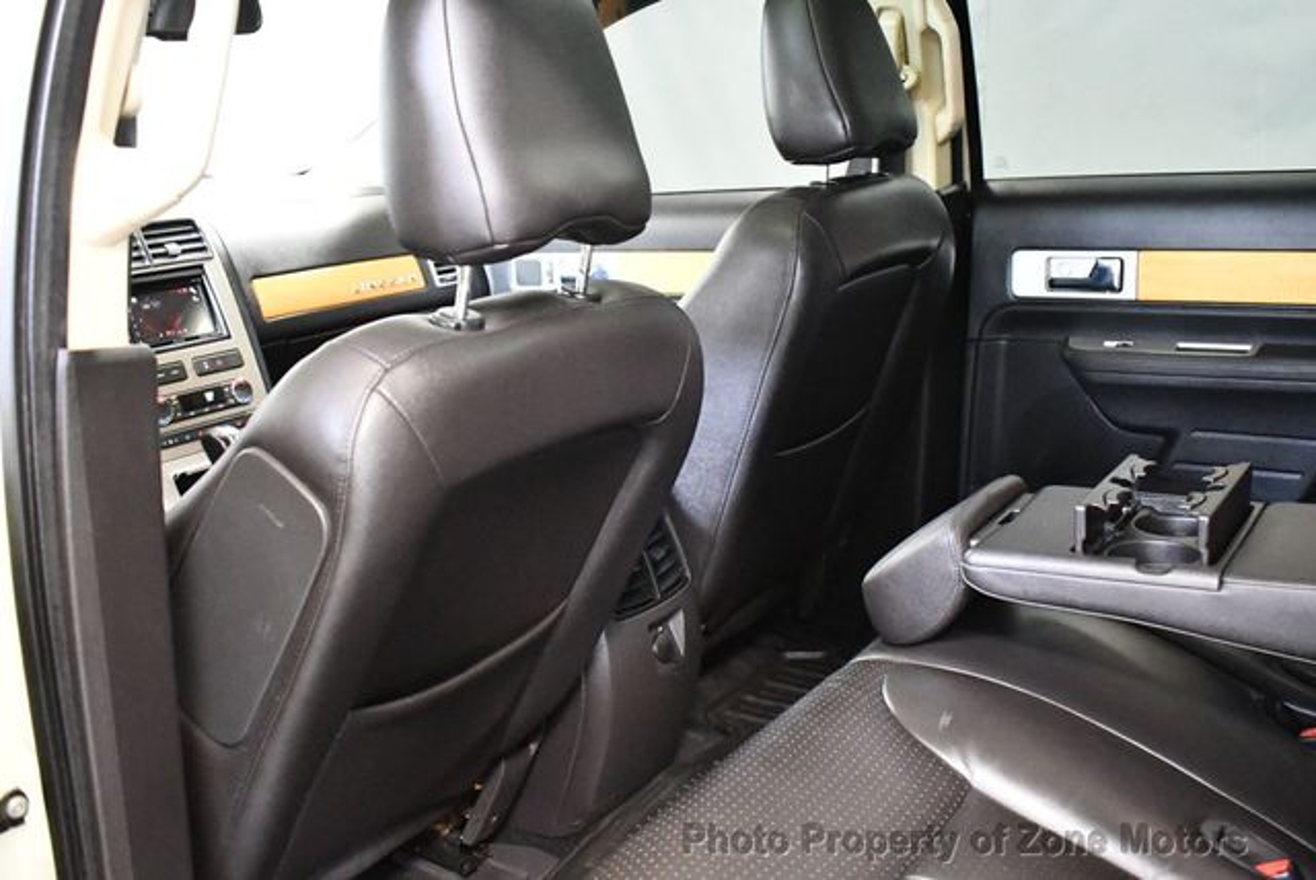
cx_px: 658
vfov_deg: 36.9
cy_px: 440
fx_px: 1317
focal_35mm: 36
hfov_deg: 53.1
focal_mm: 18
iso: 8000
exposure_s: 1/60
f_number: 3.5
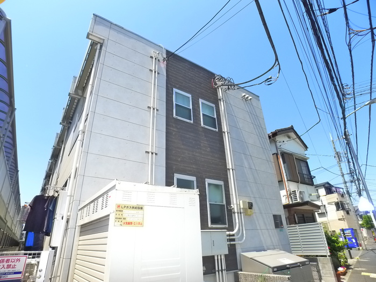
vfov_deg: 56.8
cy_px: 141
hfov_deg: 71.6
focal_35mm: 24
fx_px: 261
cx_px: 188
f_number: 3.5
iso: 400
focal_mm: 5.1
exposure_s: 1/500
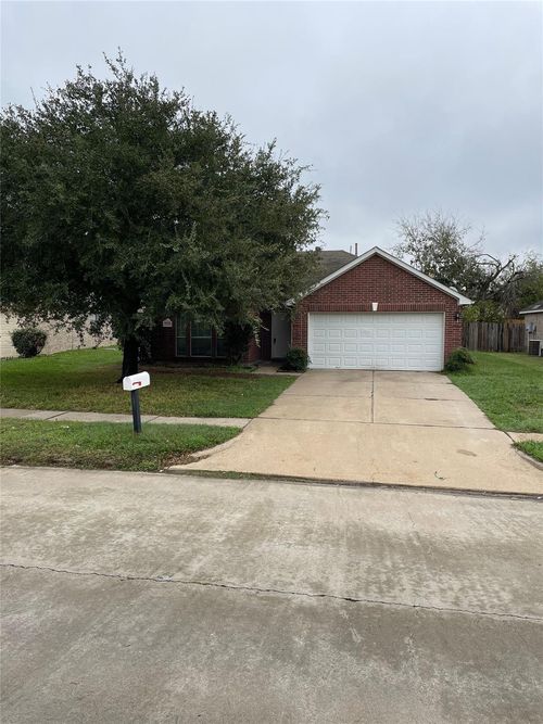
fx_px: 544
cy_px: 362
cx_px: 272
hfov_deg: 53.0
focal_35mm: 26
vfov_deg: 67.3
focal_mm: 4.2
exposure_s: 1/2681
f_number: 1.6
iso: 32
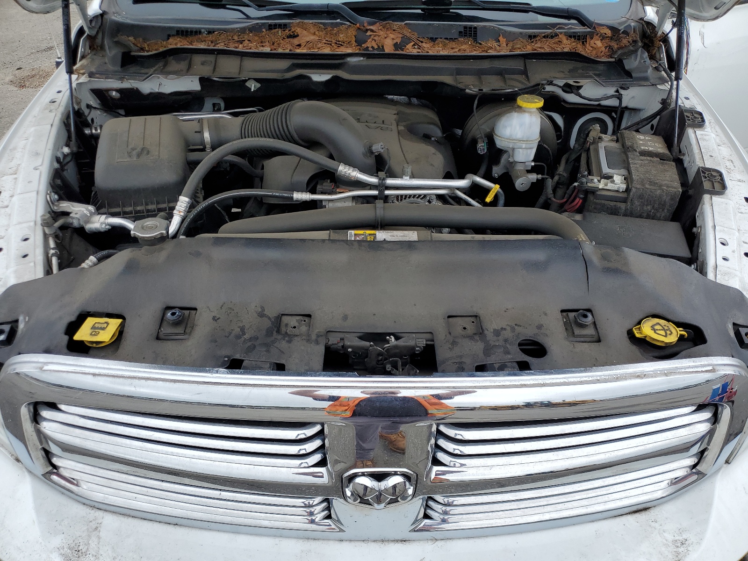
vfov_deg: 53.1
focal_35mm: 26
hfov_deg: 67.3
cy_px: 280
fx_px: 562
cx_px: 374
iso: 50
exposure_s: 1/909
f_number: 1.5
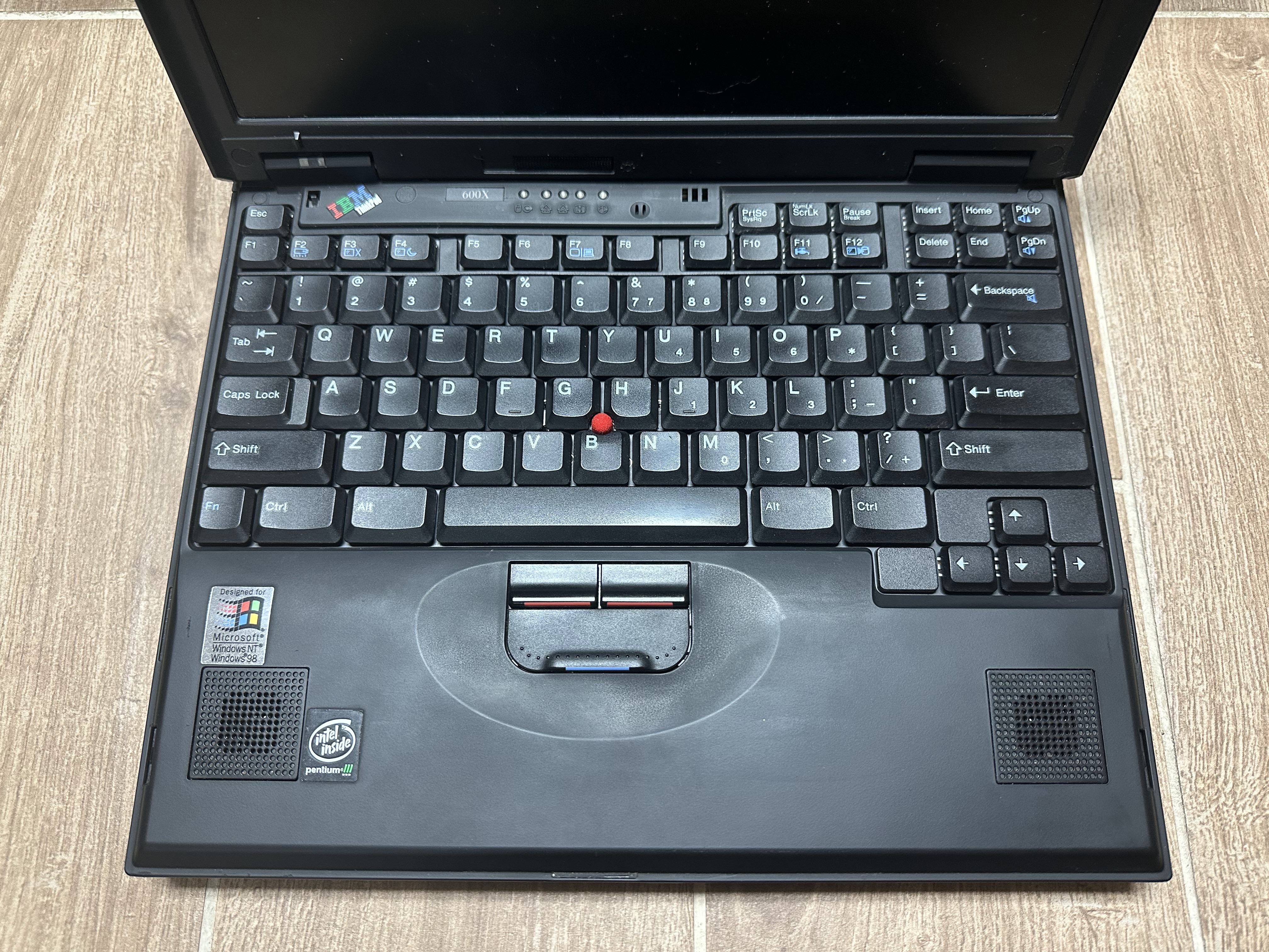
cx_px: 634
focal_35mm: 24
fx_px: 880
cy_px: 476
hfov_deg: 71.6
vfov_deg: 56.8
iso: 250
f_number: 1.78
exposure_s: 1/60
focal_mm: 6.86
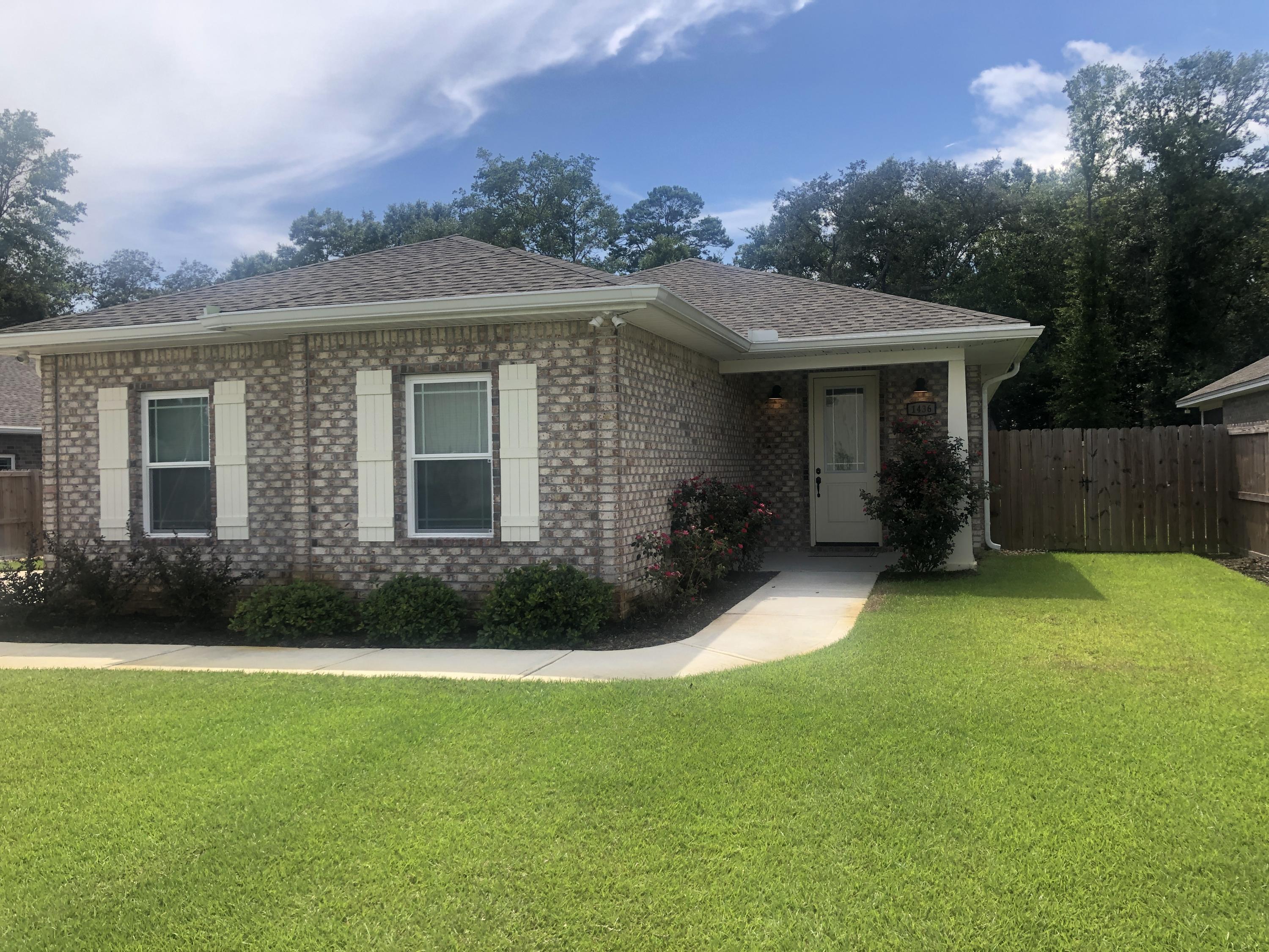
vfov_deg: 49.7
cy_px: 476
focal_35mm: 28
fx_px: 1026
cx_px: 634
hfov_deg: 63.4
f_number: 1.8
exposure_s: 1/1066
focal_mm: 4
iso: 20
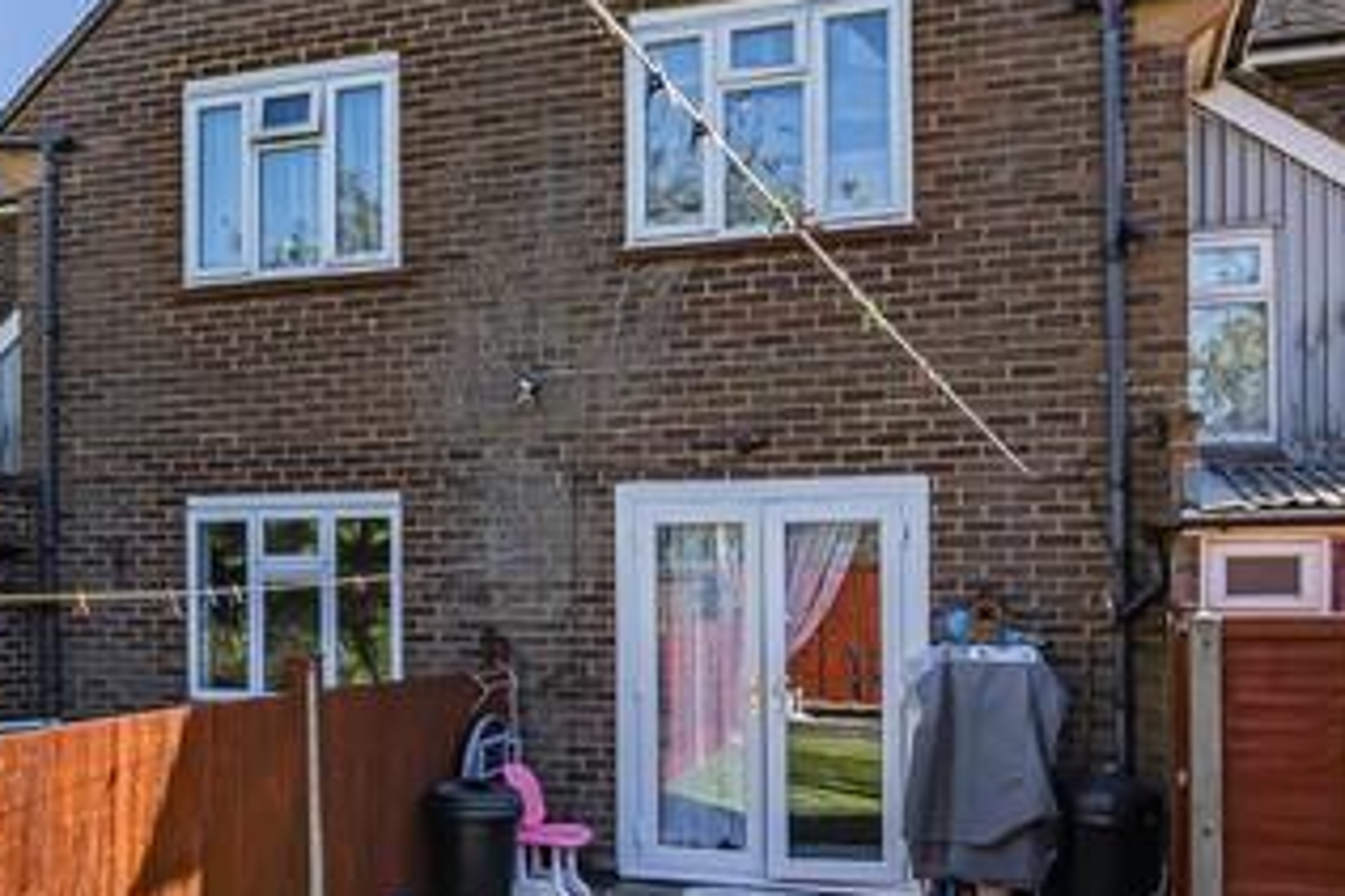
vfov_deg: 31.8
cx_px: 344
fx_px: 1568
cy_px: 529
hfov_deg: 44.9
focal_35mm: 42
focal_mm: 13
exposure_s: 1/500
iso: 320
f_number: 9
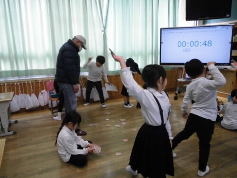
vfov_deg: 53.1
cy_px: 89
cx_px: 118
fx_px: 178
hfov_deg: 67.3
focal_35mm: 26
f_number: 3.2
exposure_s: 1/60
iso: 100
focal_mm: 4.6
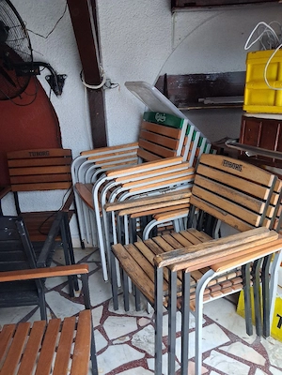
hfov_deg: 51.4
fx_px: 293
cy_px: 188
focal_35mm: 27
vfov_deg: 65.3
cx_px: 141
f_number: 1.8
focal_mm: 4
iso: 640
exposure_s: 1/33
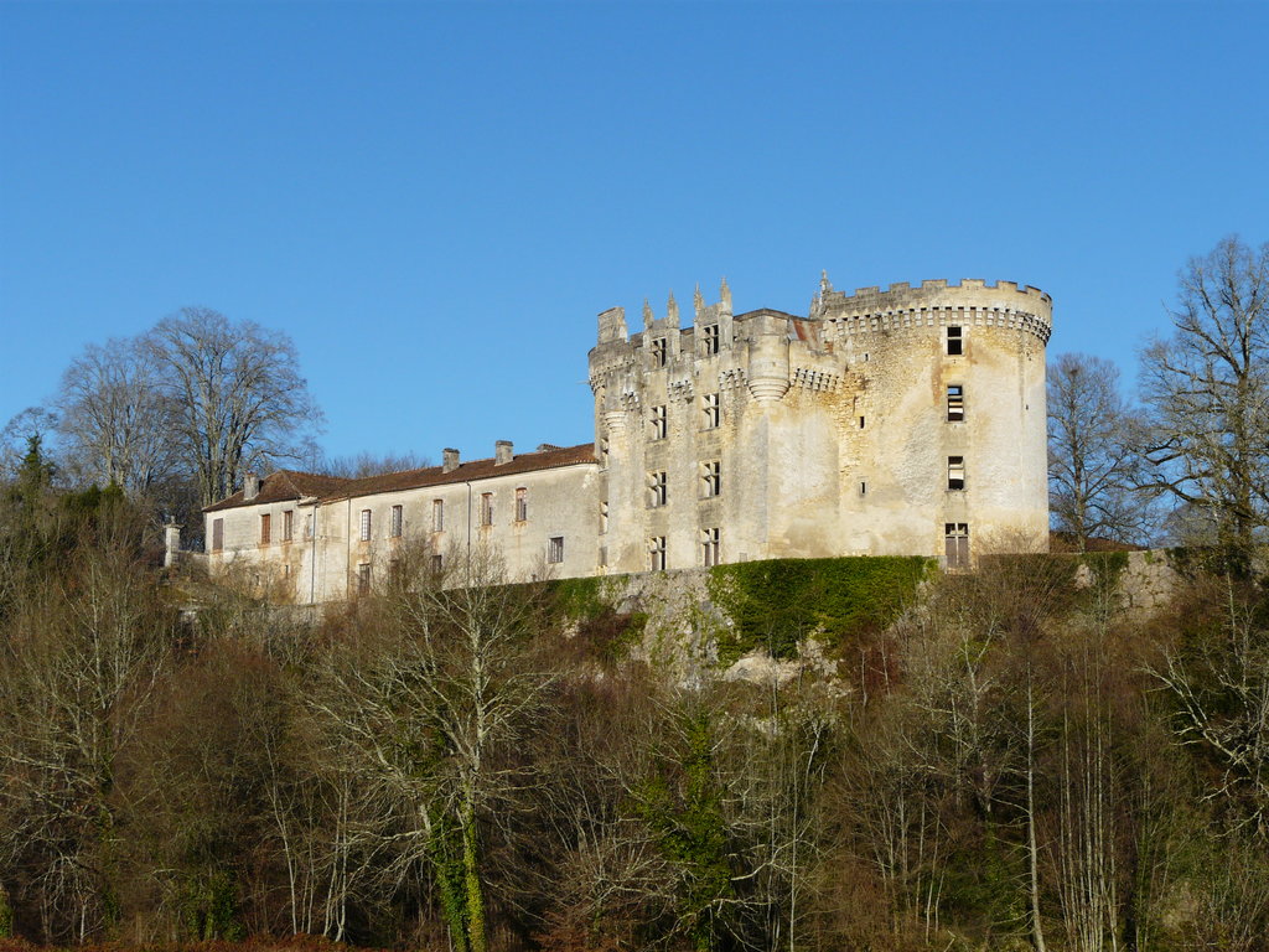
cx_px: 634
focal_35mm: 62
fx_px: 2273
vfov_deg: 23.7
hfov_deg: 31.2
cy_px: 476
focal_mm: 10.2
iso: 100
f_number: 6.3
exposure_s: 1/500
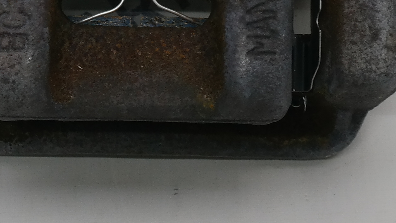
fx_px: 1964
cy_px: -162
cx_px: 164
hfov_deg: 11.5
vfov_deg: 6.4
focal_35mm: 187
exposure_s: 1/50
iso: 400
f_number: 7.1
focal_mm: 29
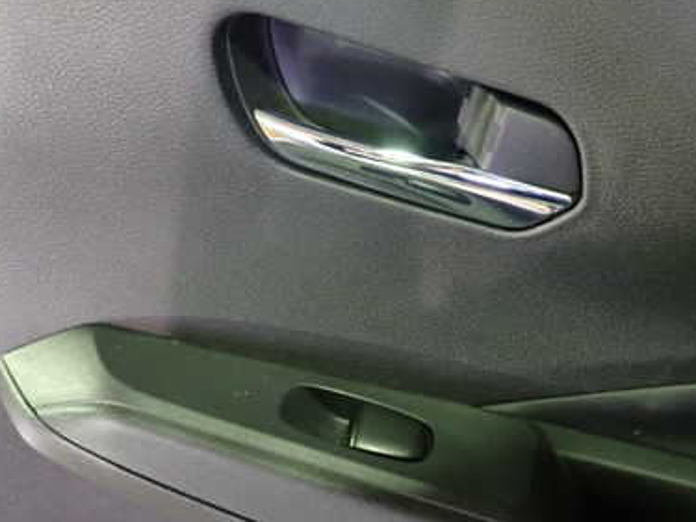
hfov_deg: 39.3
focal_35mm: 48
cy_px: 333
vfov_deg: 30.1
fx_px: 965
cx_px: 445
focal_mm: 5.4
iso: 800
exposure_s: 1/13
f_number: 2.3
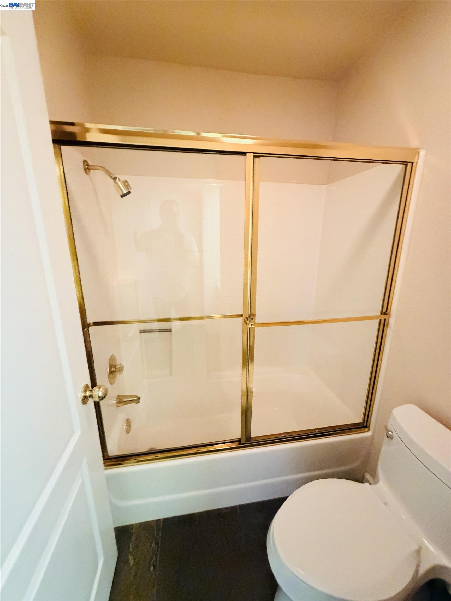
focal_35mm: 14
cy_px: 300
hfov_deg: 85.7
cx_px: 226
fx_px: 243
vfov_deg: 102.1
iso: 1000
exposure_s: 1/60
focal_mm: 2.22
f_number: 2.2
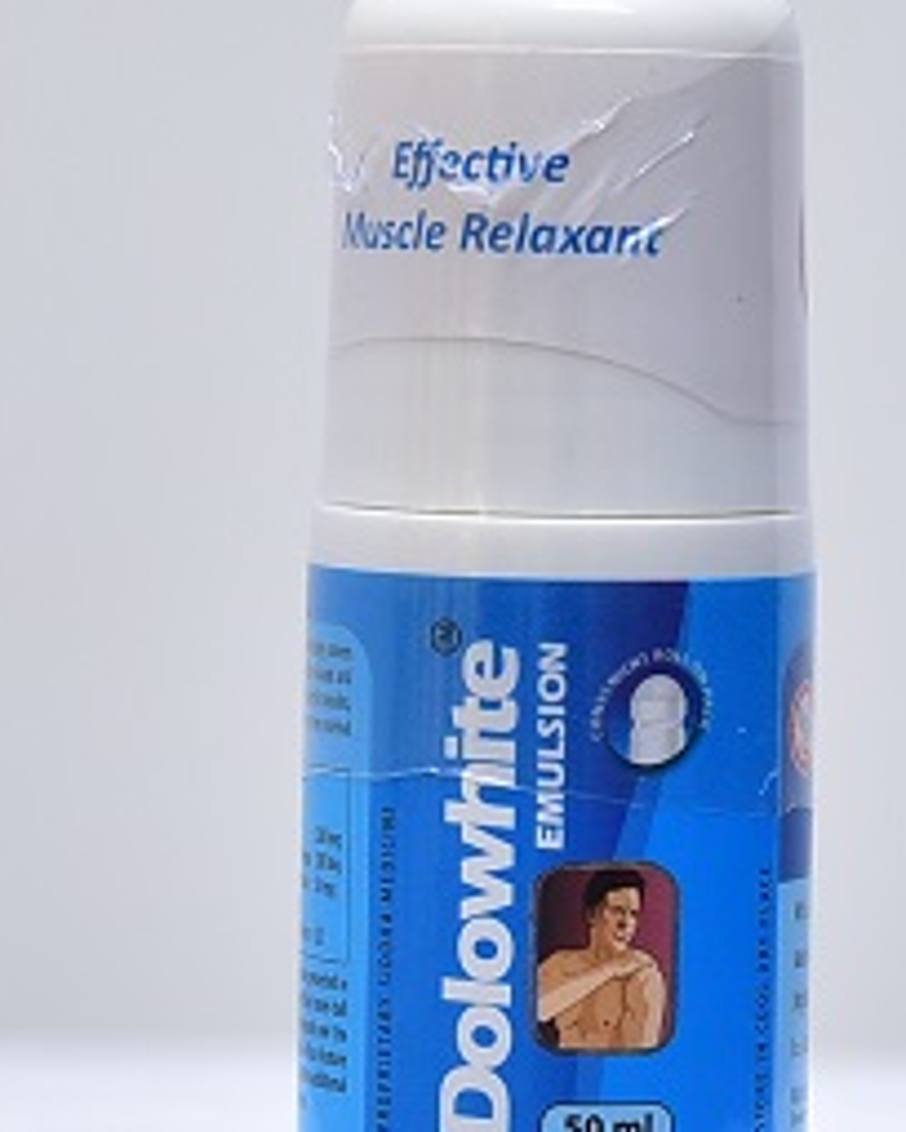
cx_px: 573
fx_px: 3754
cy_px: 715
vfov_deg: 17.1
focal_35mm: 112
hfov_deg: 13.7
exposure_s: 1/125
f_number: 4
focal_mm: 58
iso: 1250
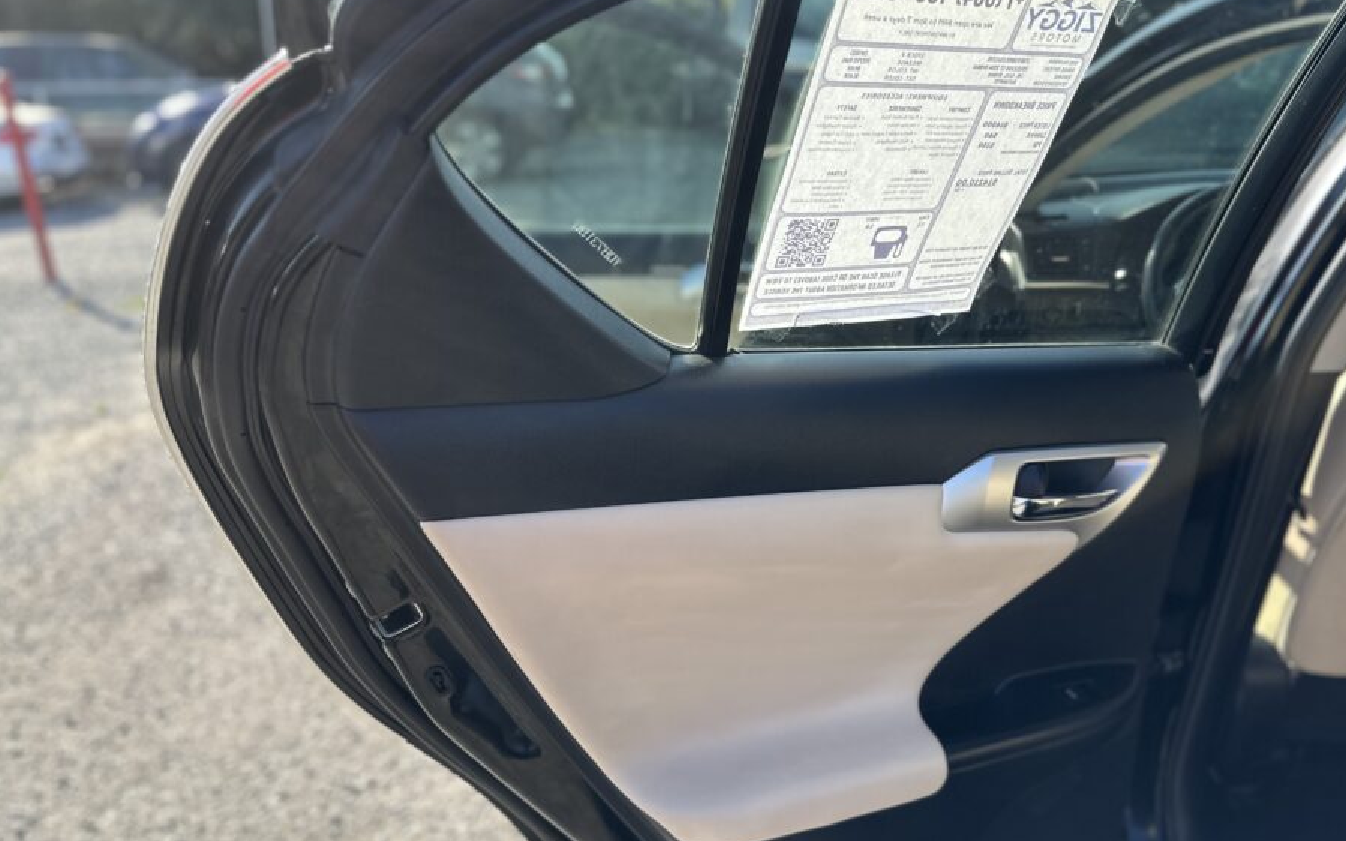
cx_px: 737
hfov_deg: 64.5
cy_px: 439
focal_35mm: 29
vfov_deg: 43.1
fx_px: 1064
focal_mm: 6.86
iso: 80
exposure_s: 1/1072
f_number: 1.78
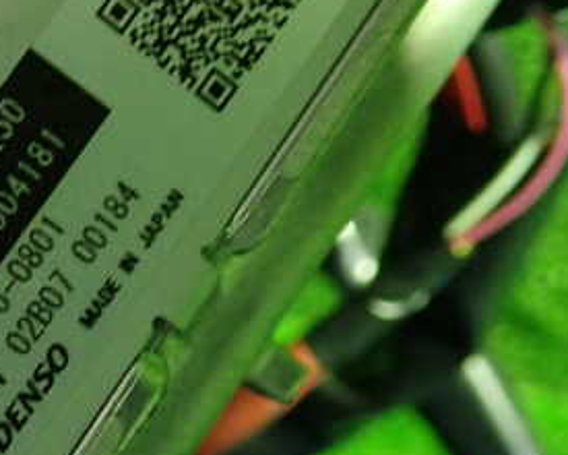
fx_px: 1076
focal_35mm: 64
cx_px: 43
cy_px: 273
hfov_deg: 28.3
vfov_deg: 23.8
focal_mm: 5.4
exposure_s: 1/30
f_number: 2.3
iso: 640
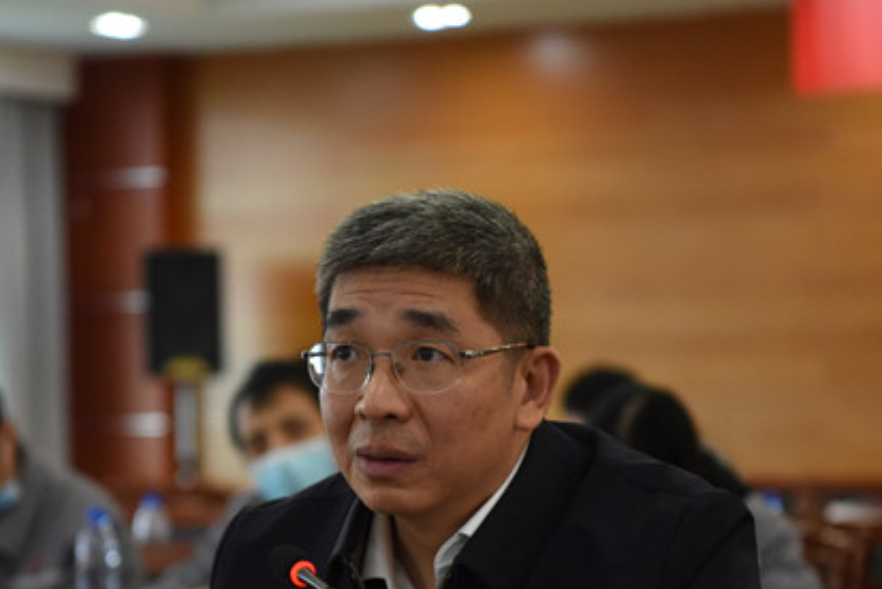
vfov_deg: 9.5
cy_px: 496
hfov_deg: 14.2
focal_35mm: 144
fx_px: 3530
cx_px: 348
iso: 2500
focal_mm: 70
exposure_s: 1/400
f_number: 2.8
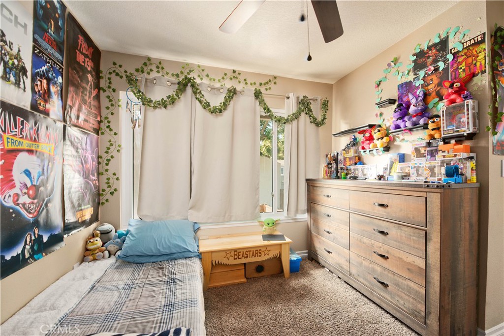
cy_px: 168
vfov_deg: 81.2
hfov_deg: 104.2
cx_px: 252
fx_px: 196
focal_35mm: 14
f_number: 5.6
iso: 400
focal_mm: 14
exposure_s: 1/250
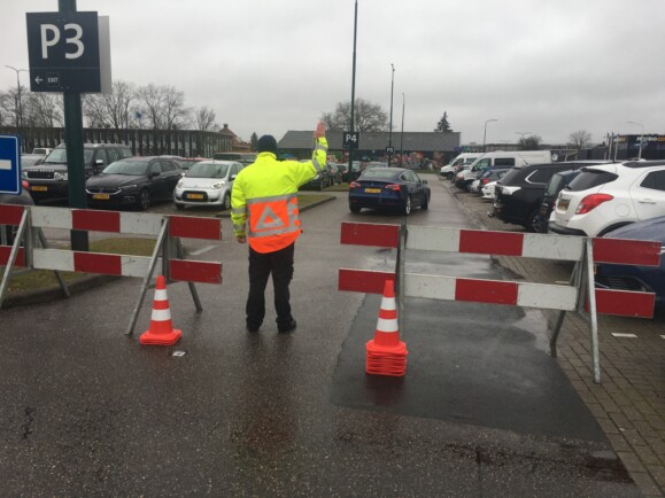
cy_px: 249
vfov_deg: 48.2
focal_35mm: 29
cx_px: 332
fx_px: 557
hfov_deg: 61.7
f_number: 2.2
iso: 25
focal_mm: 4.15
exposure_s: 1/329
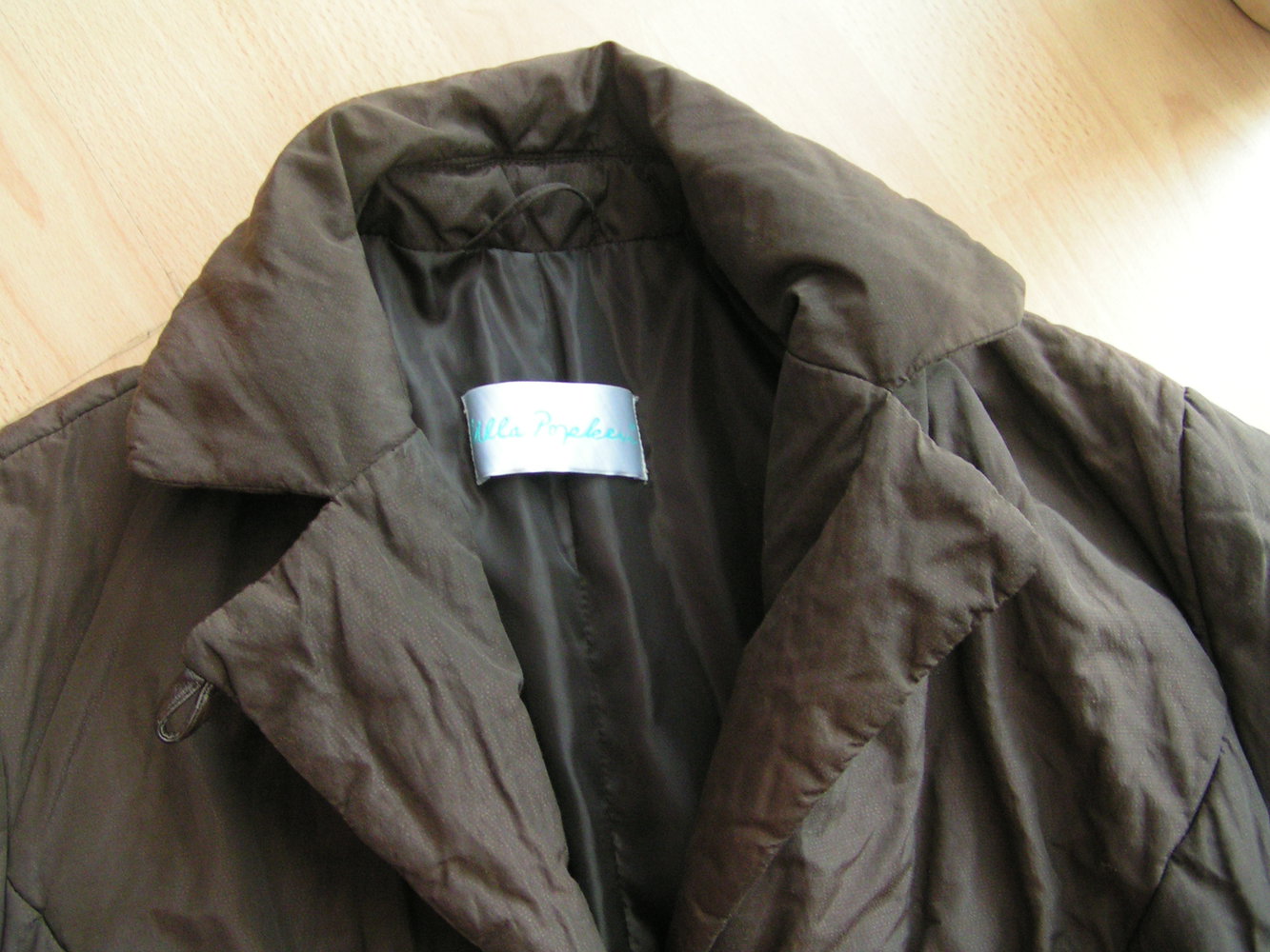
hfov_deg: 49.0
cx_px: 635
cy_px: 476
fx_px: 1394
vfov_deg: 37.7
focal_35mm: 38
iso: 200
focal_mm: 5.8
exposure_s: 1/15
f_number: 2.8
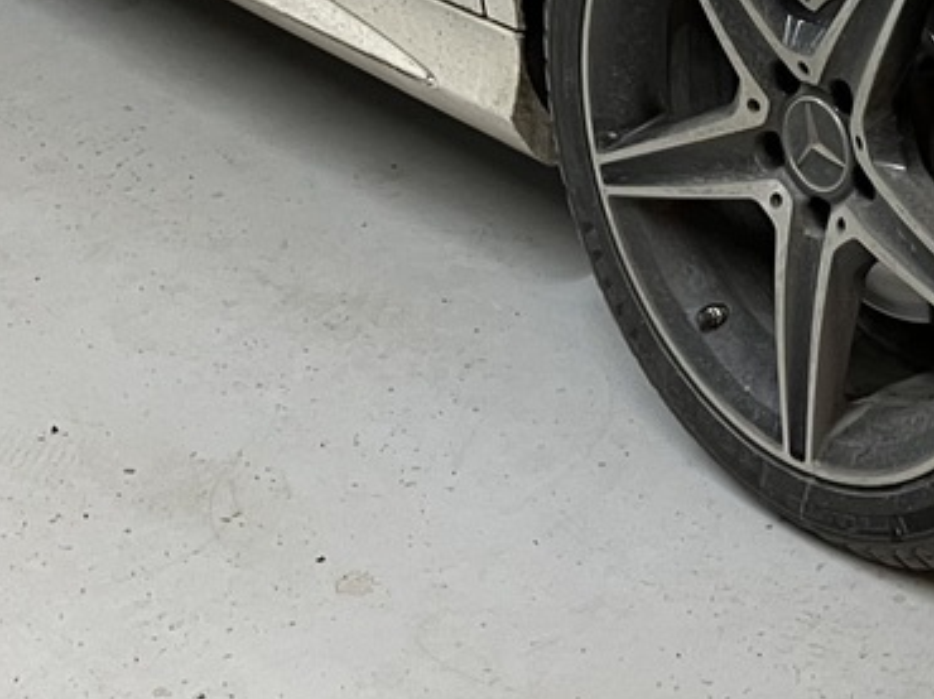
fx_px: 2939
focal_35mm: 109
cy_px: -432
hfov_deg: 17.2
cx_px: 1118
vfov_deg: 12.7
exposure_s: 1/50
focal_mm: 3.99
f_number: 1.8
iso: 40
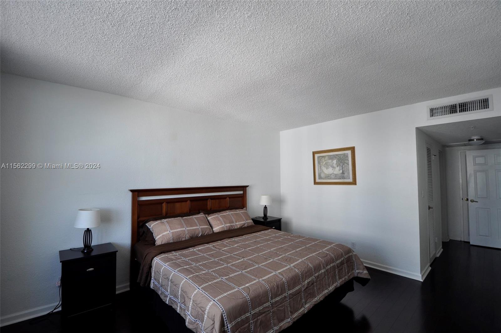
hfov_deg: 100.5
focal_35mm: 15
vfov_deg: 77.2
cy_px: 166
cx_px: 250
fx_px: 208
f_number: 4.5
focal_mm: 10
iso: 400
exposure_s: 1/80
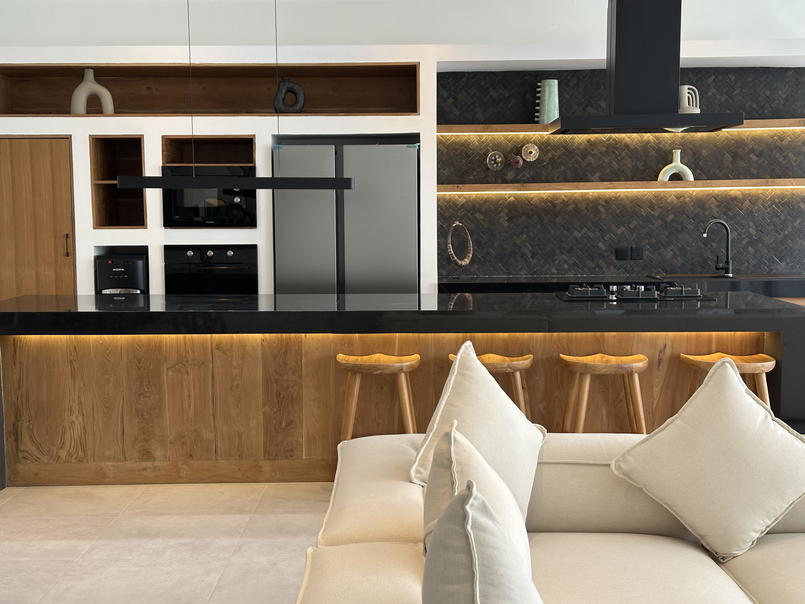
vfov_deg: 30.3
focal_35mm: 48
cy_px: 302
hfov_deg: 39.7
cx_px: 402
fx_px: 1116
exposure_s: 1/76
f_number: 1.78
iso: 80
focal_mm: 6.86
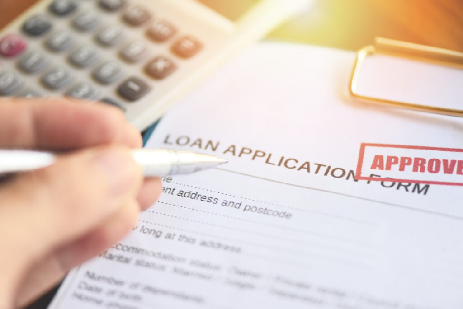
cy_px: 154
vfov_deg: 13.1
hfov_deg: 19.4
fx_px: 1351
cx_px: 232
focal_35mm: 105
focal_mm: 105
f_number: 3.2
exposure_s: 1/320
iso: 400
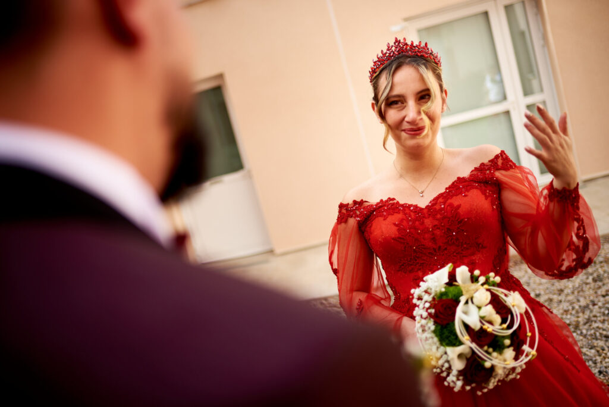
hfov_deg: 54.4
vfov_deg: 37.9
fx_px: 592
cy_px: 204
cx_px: 304
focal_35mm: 35
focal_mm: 35
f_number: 2
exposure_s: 1/1000
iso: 50
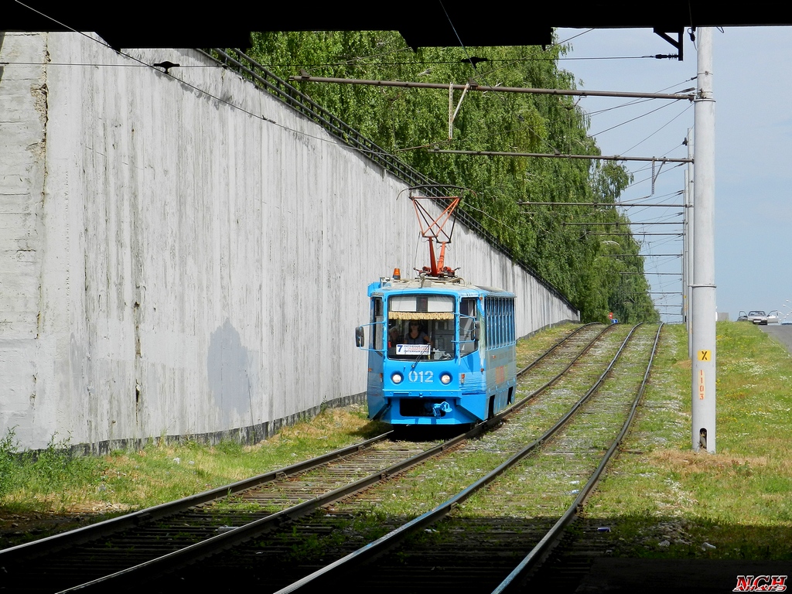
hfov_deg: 15.2
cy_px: 297
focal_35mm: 130
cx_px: 396
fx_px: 2974
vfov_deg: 11.4
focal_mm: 23.1
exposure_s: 1/640
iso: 160
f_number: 6.3
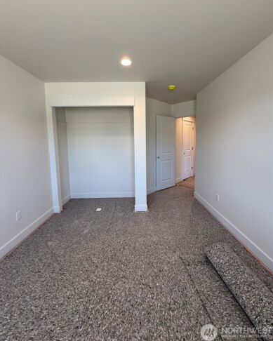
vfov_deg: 96.6
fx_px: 151
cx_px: 140
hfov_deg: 84.0
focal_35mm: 15
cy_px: 158
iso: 125
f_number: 2.2
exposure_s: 1/120
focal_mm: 2.22
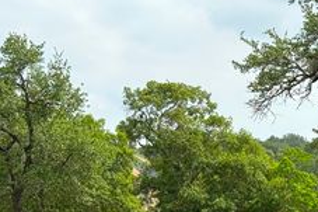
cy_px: 196
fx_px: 971
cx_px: 282
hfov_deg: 18.3
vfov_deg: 12.3
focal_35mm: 110
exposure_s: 1/4049
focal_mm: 6.76
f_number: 1.78
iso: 64
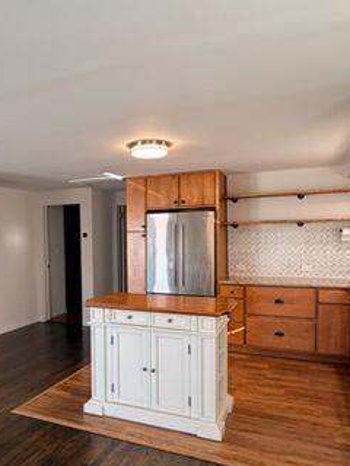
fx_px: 377
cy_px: 255
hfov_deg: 49.0
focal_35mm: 28
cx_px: 121
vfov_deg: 63.3
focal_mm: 2.22
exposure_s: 1/120
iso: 200
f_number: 2.2
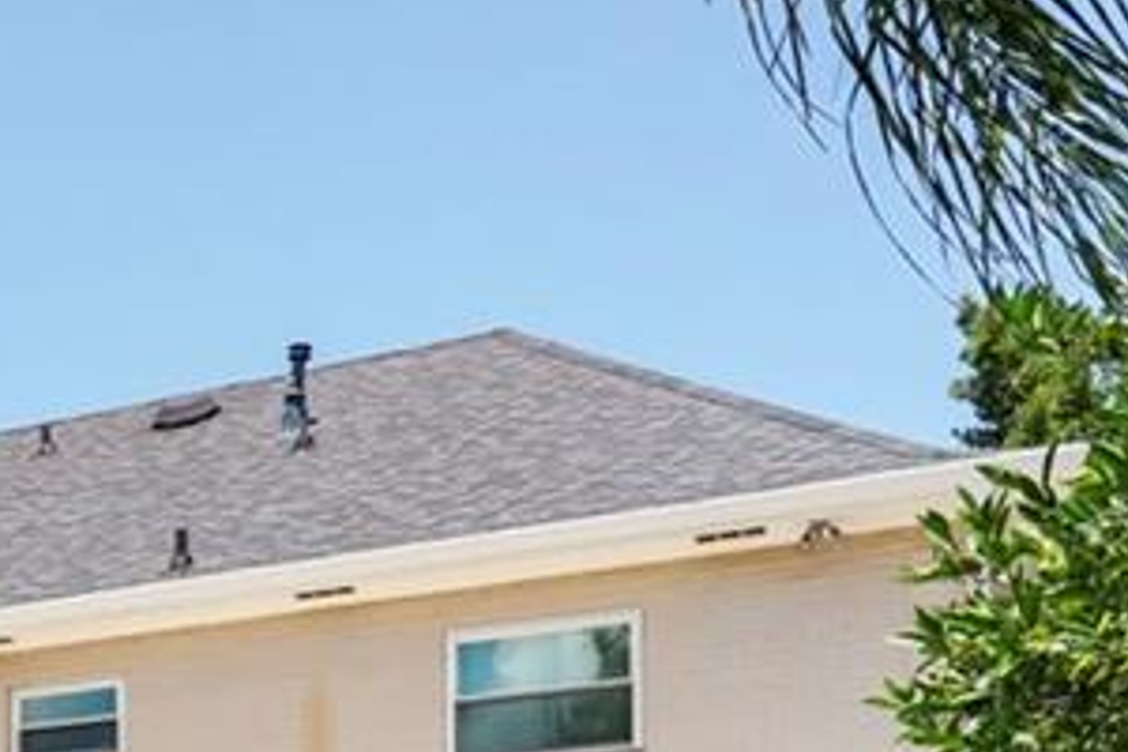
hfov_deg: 28.9
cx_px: -290
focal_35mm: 58
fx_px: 1817
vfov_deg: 19.6
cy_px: 1199
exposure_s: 1/1000
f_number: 11
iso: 800
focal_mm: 17
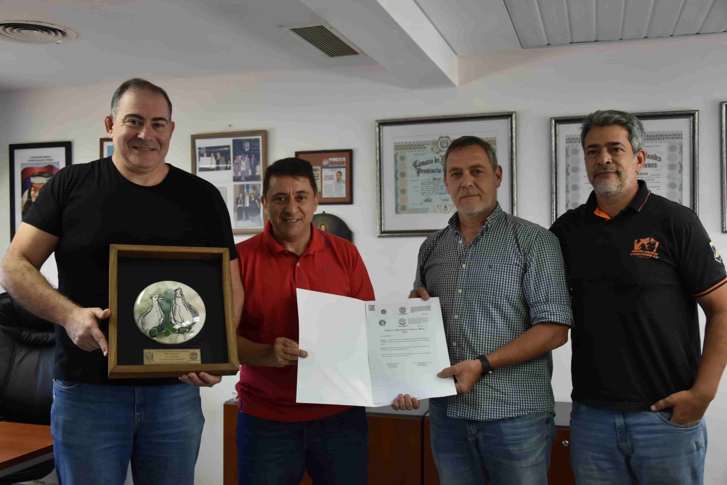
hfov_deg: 53.1
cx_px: 364
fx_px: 727
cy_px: 242
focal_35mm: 36
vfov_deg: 36.9
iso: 800
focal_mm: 24
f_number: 3.8
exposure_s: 1/125
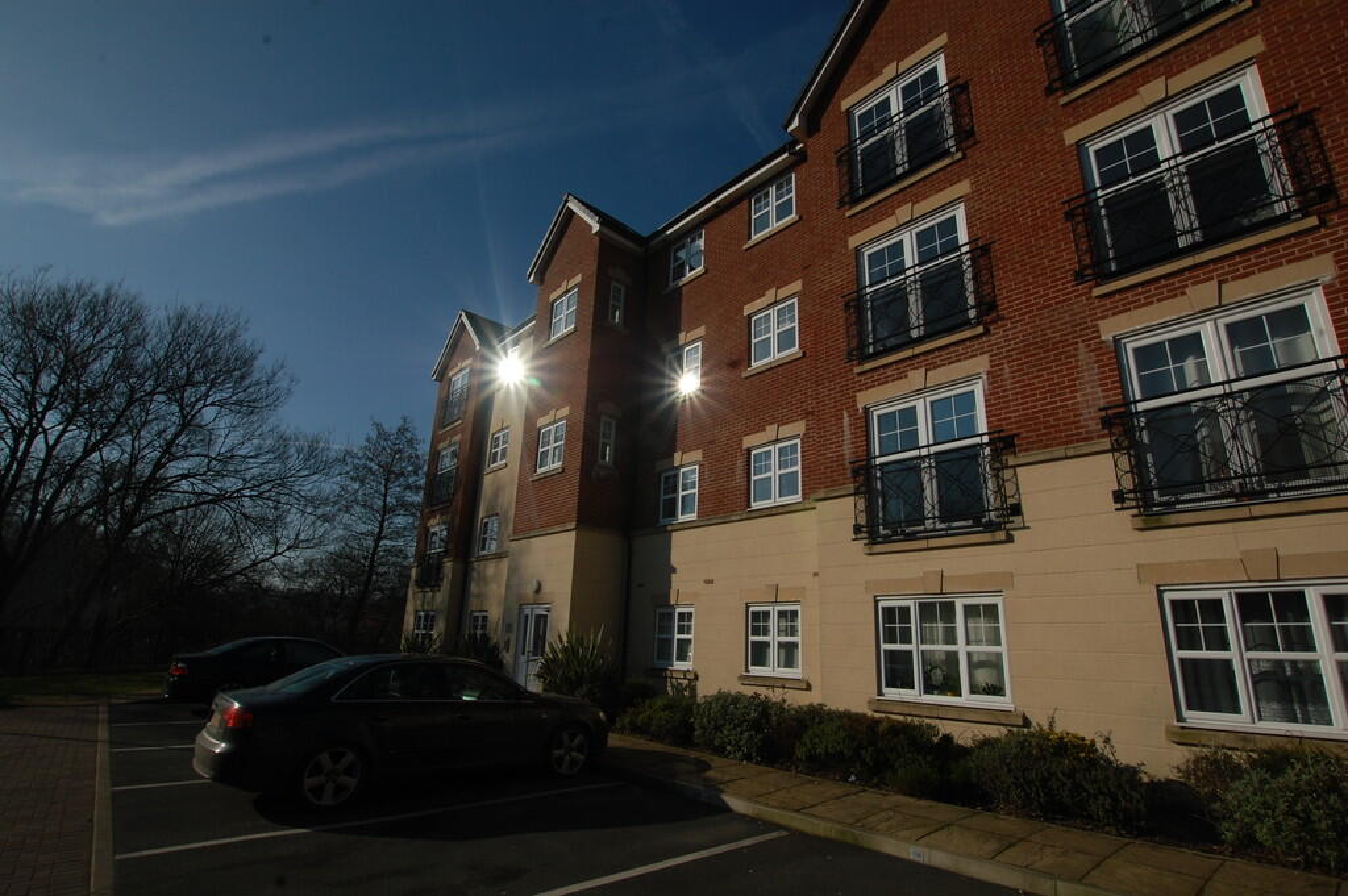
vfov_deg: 72.0
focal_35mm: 16
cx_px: 674
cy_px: 448
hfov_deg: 95.0
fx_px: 617
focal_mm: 11
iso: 200
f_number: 11
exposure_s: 1/500
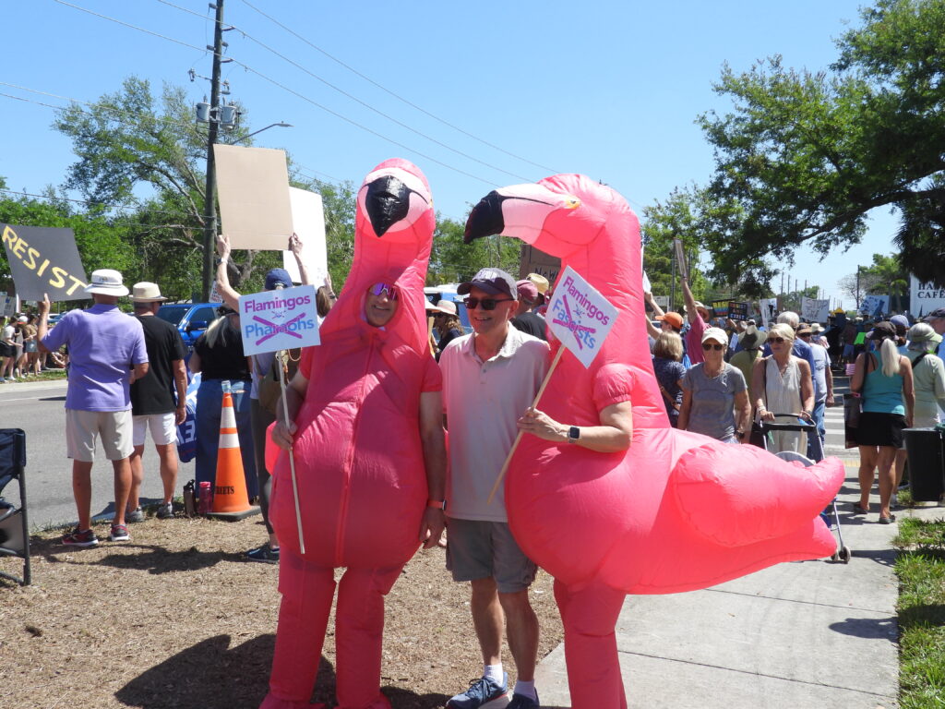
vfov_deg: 44.2
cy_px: 354
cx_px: 472
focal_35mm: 32
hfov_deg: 56.8
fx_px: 874
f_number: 3.2
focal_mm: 5.8
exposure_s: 1/1000
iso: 100
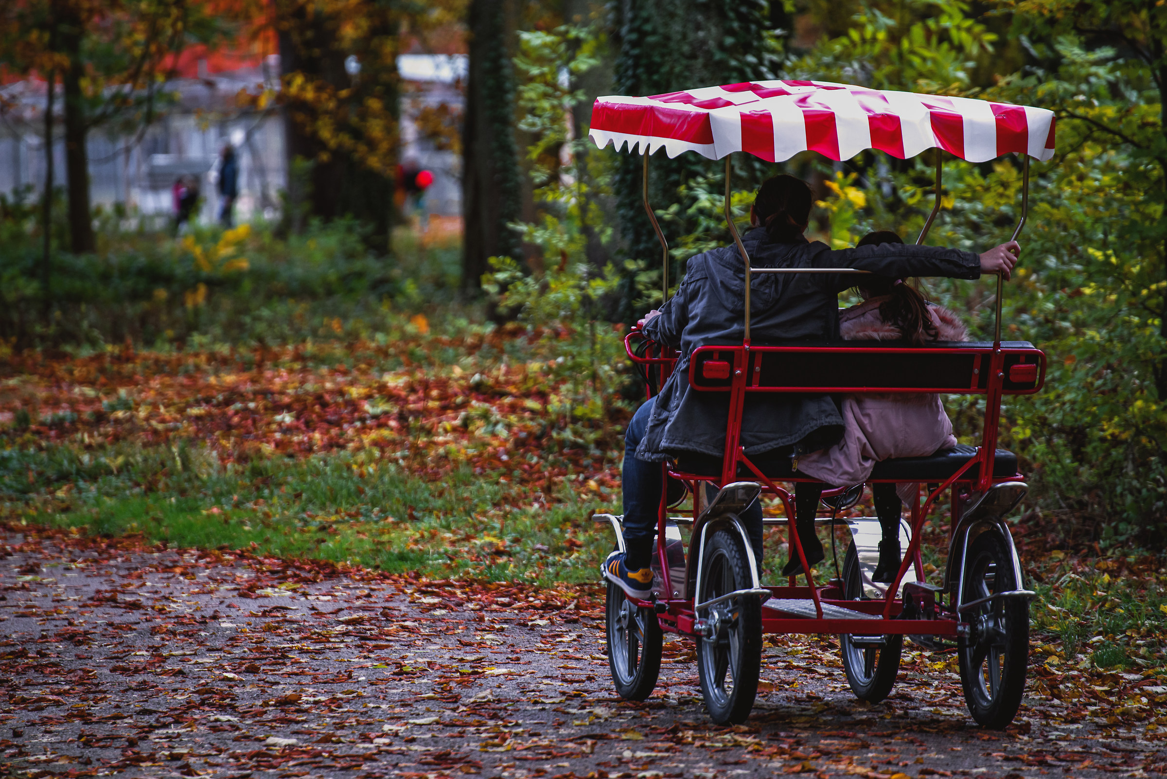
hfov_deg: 7.6
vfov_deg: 5.1
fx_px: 8755
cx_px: 584
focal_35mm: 270
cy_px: 390
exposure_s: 1/160
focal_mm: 270
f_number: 5.6
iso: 1000
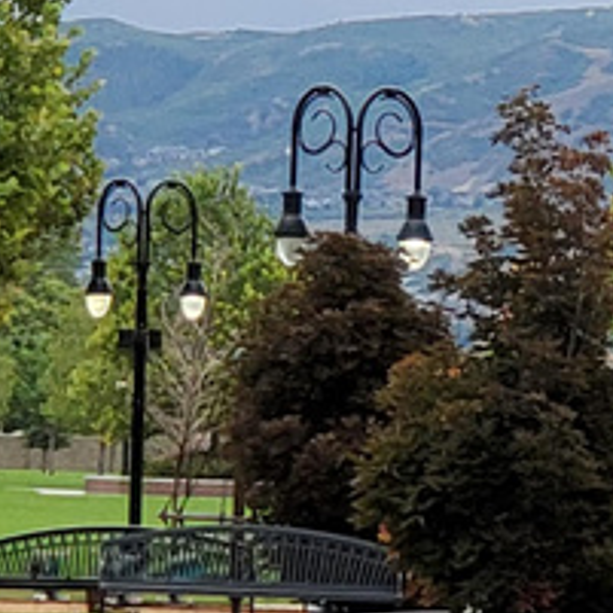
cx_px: 586
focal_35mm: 234
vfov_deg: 7.5
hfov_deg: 7.5
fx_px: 4688
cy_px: 360
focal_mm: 6
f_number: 2.4
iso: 50
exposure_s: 1/128
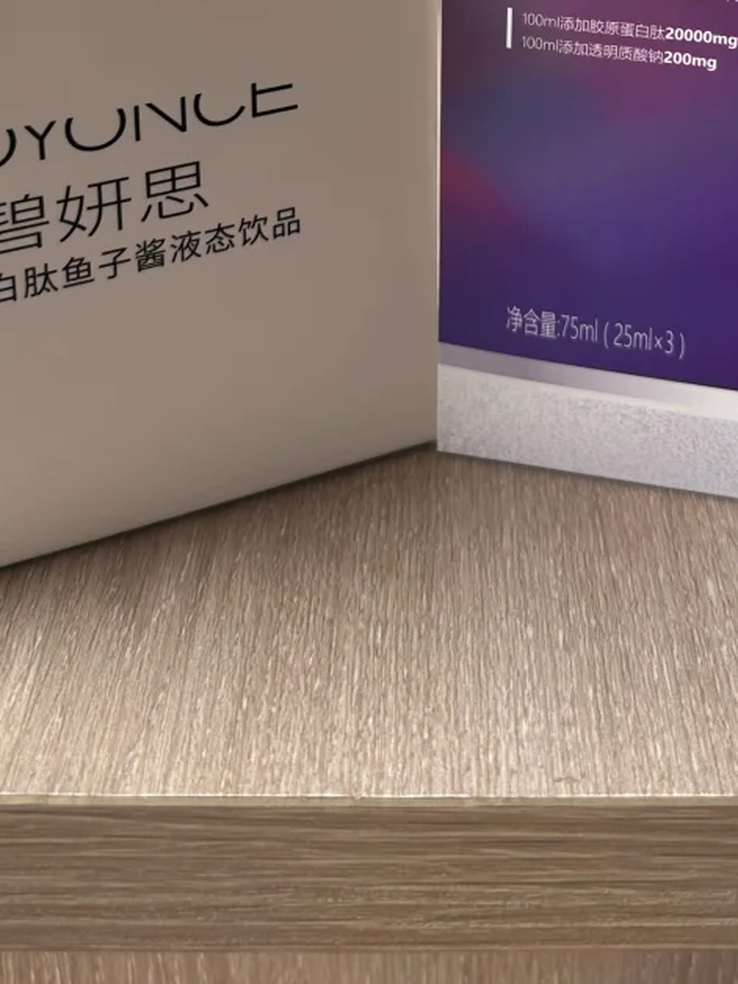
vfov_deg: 30.8
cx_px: 437
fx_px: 1563
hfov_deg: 26.5
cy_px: -119
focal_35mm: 55
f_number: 1.78
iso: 80
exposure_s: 1/319
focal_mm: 6.86
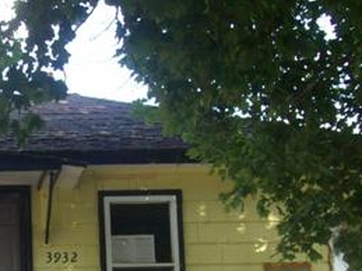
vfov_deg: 16.2
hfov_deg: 21.5
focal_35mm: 89
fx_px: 930
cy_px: 289
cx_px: 27
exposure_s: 1/137
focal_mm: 6
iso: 80
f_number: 2.7
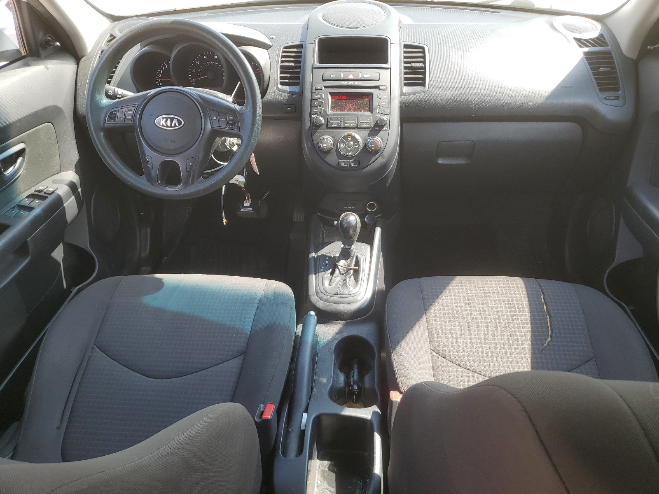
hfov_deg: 67.3
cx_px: 330
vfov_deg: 53.1
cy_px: 247
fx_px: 495
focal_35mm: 26
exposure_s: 1/278
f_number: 1.5
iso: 50
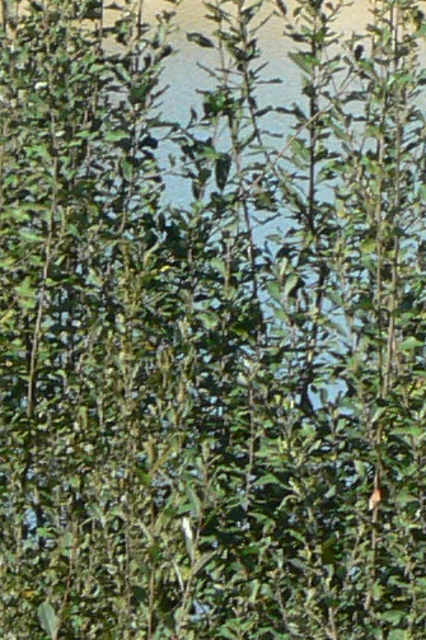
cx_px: 1483
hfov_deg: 1.4
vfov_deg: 2.1
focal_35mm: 963
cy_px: -24
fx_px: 17104
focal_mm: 30.4
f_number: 4.5
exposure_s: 1/400
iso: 100
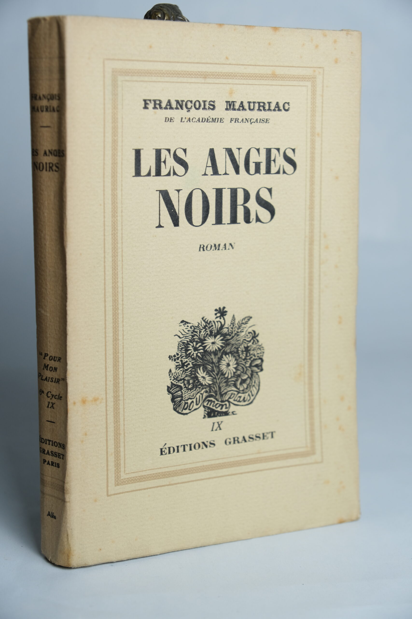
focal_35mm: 56
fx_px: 961
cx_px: 206
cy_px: 310
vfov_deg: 35.6
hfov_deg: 24.2
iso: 320
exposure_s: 1/105
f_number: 4
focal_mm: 37
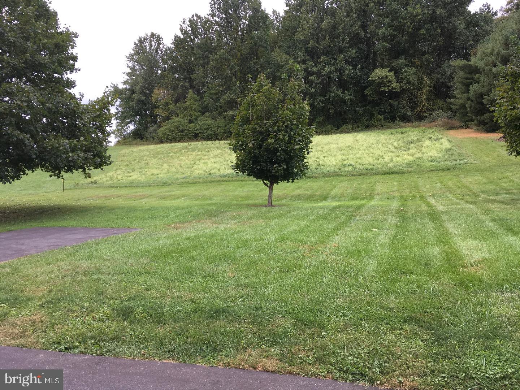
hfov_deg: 61.7
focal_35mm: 29
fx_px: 436
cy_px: 195
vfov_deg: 48.2
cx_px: 260
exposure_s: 1/228
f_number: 2.2
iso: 25
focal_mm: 4.15
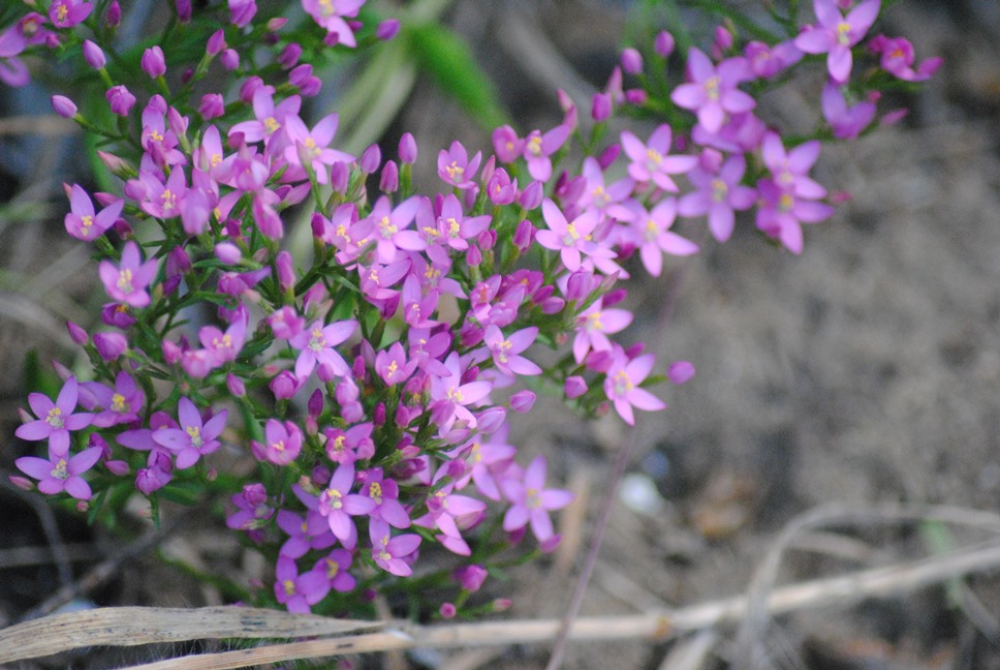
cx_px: 500
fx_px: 9595
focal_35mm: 345
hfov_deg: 6.0
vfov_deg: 4.0
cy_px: 335
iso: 1600
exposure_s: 1/640
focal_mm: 230
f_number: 5
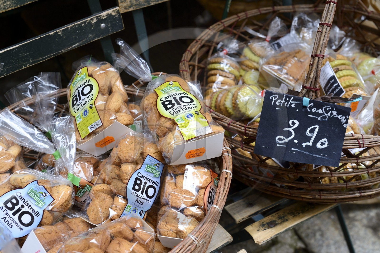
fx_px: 633
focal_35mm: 60
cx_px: 190
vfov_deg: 22.6
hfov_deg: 33.4
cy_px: 126
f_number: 6.3
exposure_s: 1/200
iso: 400
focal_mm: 60
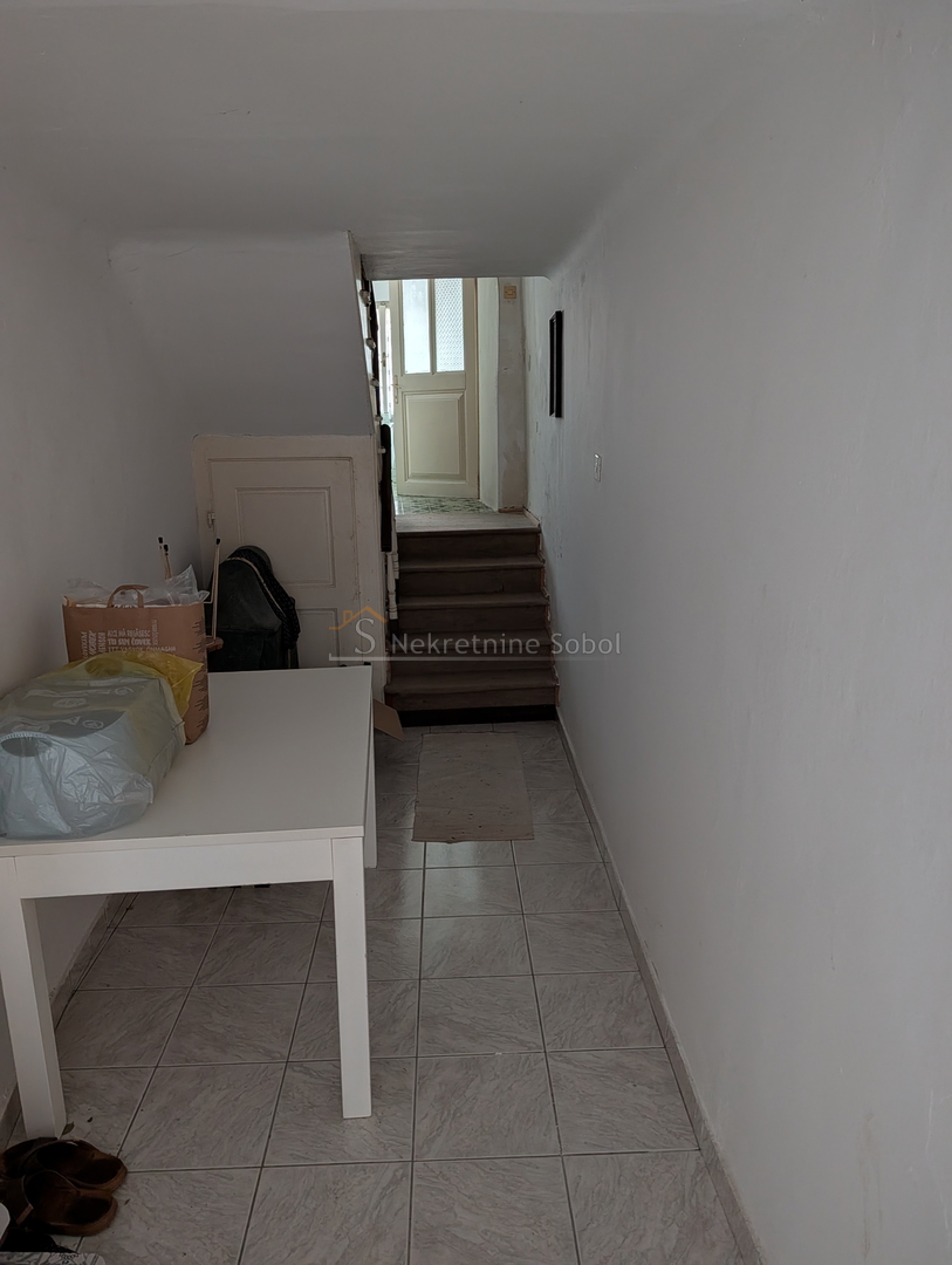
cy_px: 632
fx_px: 878
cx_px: 476
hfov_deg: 56.9
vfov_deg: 71.5
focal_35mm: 24
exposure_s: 1/33.3
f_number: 1.68
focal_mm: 6.9
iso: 107
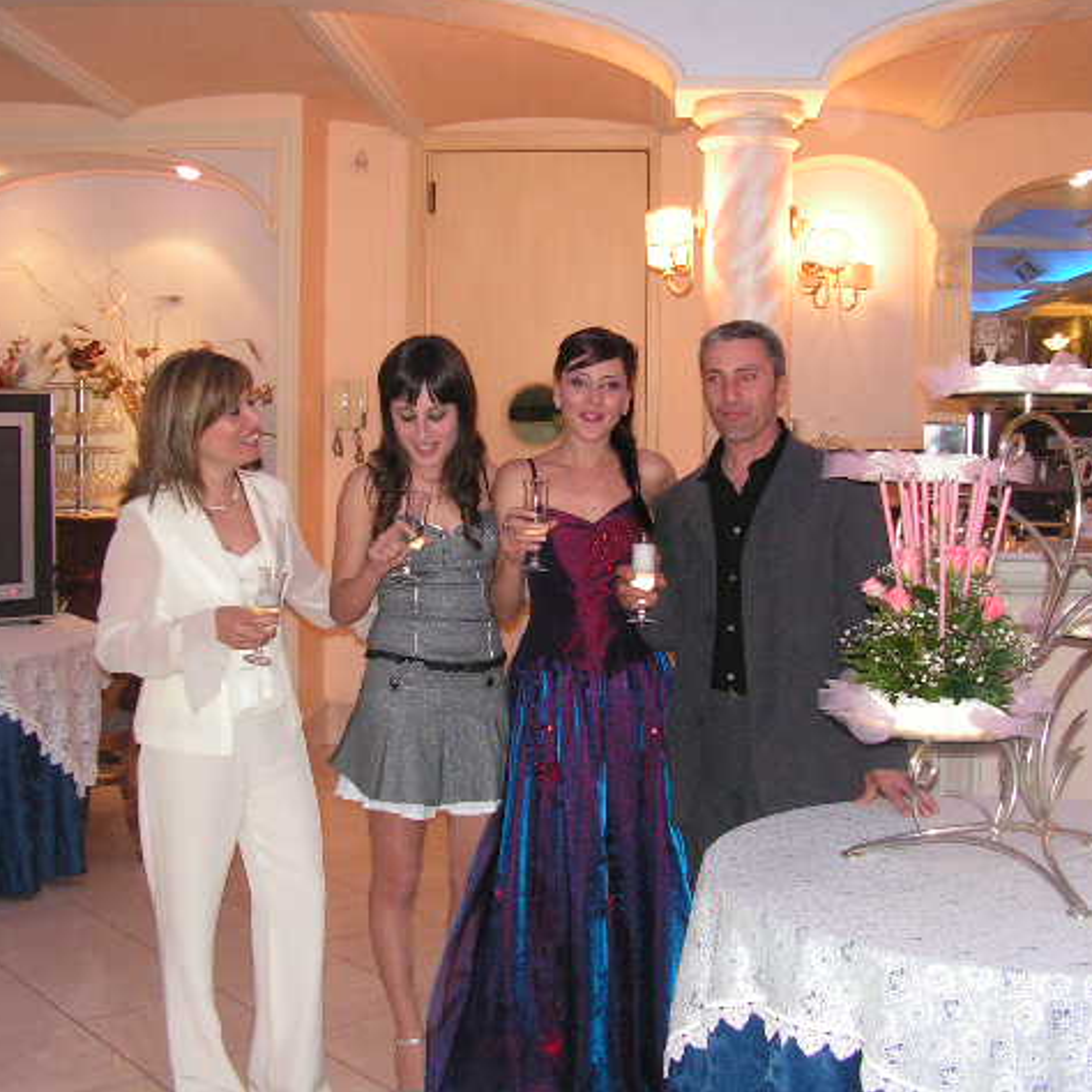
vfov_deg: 39.2
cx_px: 571
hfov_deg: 39.2
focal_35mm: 43
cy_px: 541
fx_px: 1535
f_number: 3.2
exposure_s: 1/40
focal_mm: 6
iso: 200
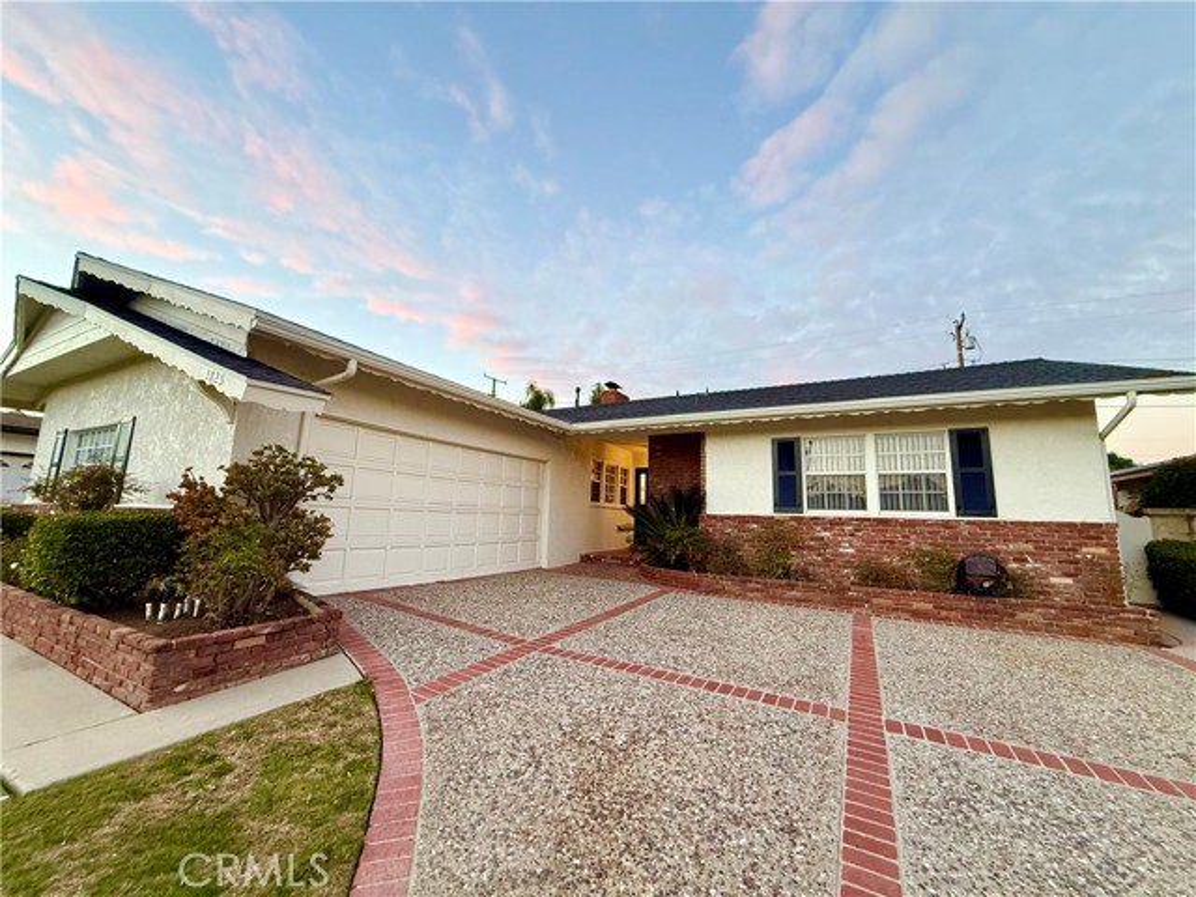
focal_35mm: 14
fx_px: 484
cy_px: 448
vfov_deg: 85.7
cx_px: 598
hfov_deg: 102.1
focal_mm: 2.22
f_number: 2.2
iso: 400
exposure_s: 1/77
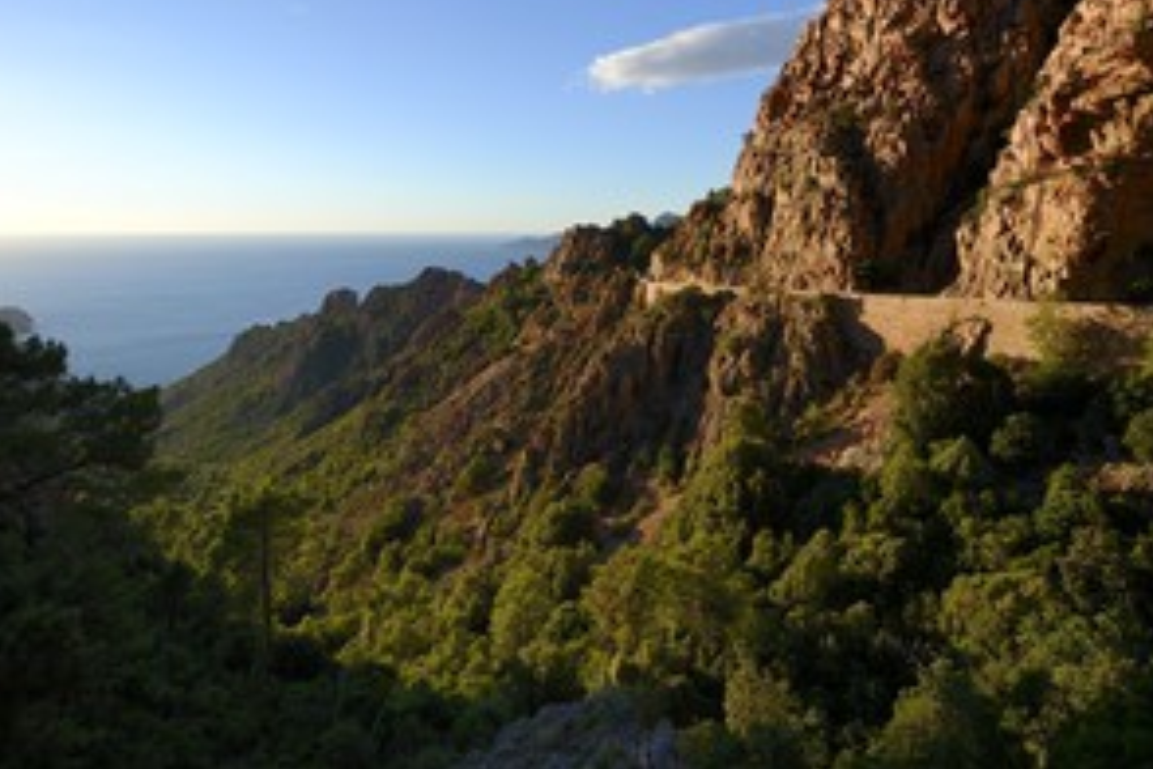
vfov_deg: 60.0
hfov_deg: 83.6
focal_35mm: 20
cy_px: 235
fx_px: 641
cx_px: 506
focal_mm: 14
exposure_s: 1/250
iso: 100
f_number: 7.1
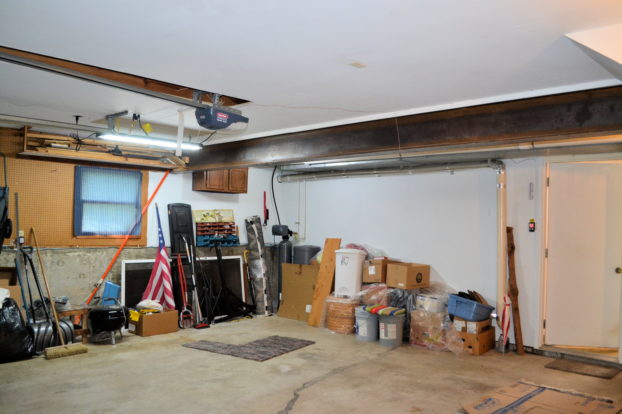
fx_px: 518
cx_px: 311
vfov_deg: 43.6
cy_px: 207
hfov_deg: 61.9
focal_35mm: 30
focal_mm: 20
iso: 900
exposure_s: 1/60
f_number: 3.8
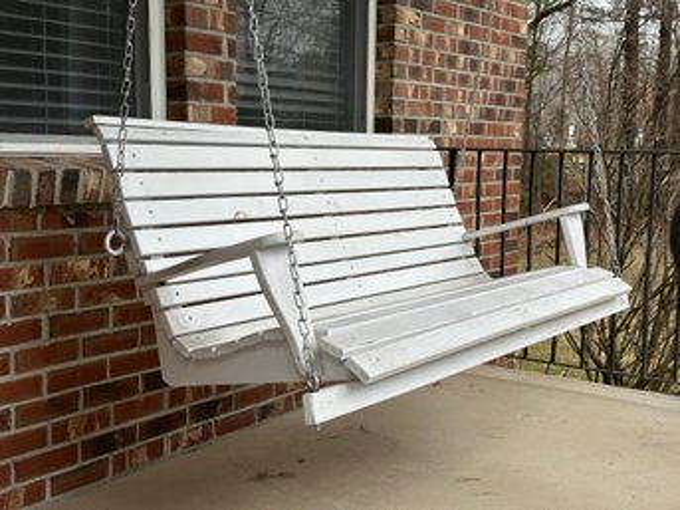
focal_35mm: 48
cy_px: 255
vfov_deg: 30.2
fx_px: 943
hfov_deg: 39.7
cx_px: 340
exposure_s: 1/1030
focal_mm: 6.86
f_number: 1.78
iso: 64
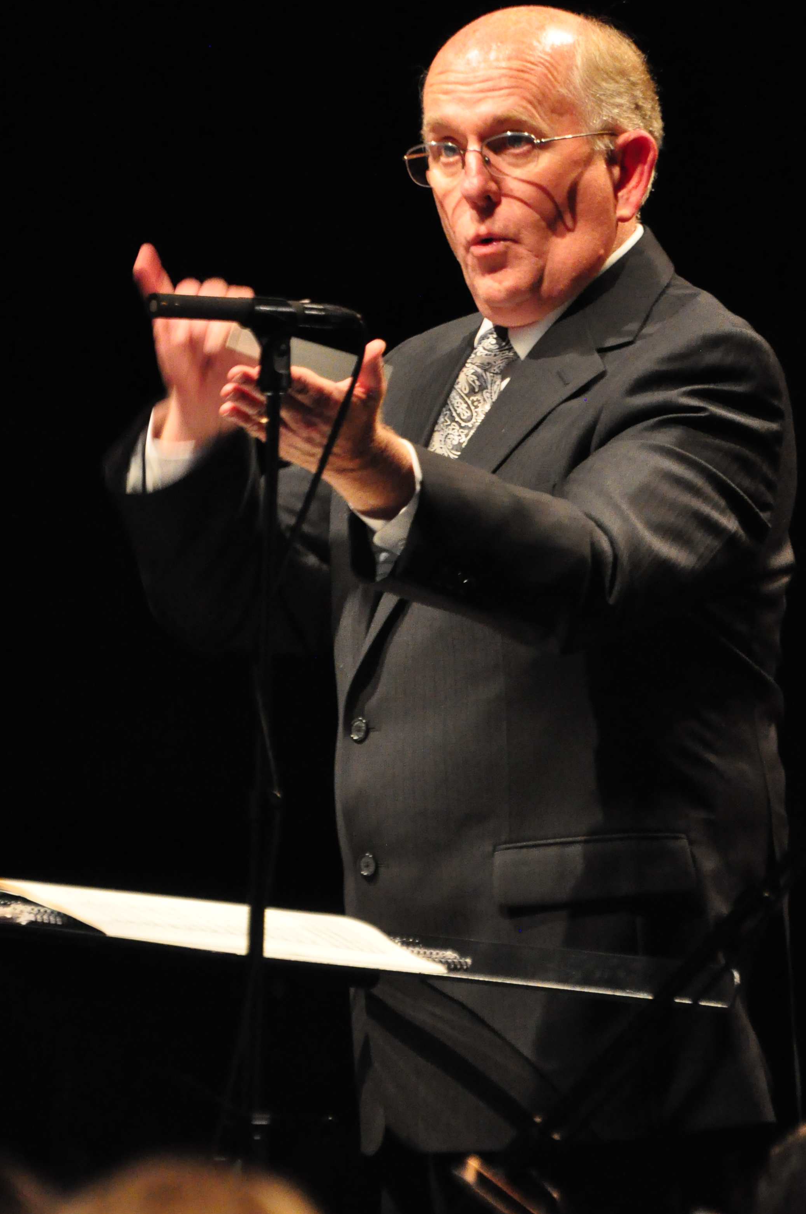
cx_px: 467
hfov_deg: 2.2
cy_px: 652
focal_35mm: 619
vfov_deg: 3.3
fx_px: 20842
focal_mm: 300
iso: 3200
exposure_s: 1/125
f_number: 5.6
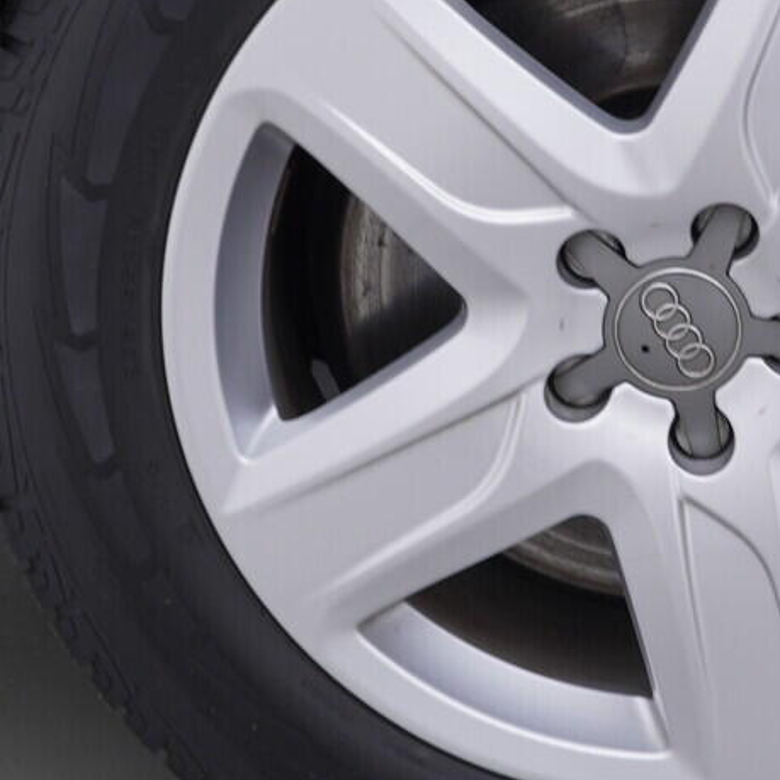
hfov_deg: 17.7
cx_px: 761
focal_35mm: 96
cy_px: 282
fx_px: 2447
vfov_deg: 18.1
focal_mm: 24
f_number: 4
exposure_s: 1/60
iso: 125
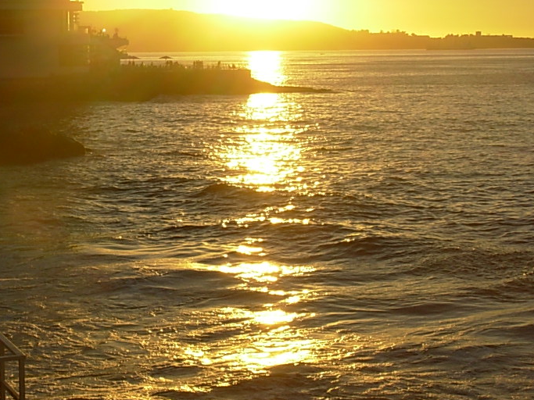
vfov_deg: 15.3
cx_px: 152
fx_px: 1481
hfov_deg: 20.3
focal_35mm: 96
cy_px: 105
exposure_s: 1/542
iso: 50
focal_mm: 10.5
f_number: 5.8
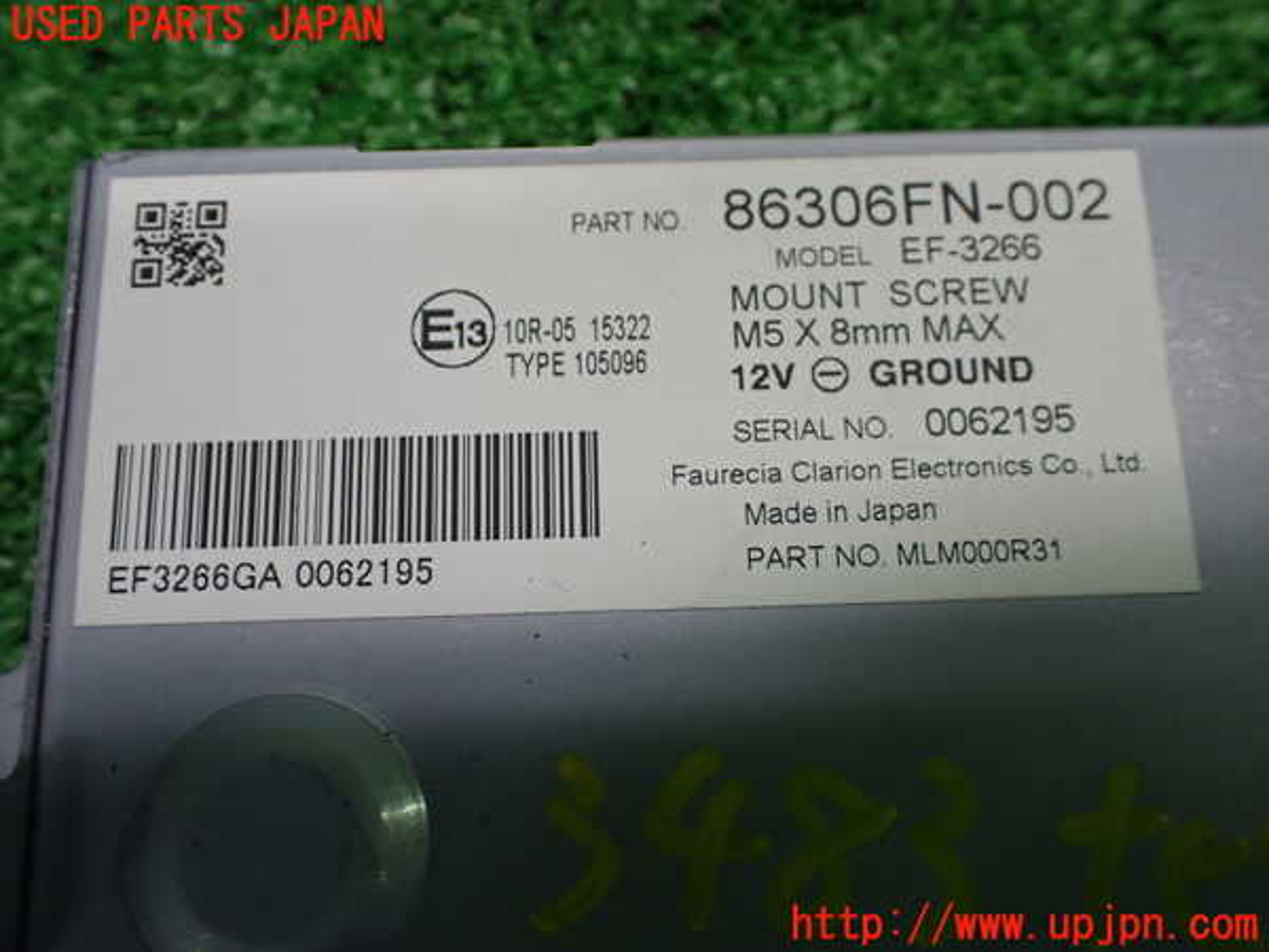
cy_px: 476
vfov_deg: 46.8
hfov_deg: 60.0
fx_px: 1100
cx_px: 634
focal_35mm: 30
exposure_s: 1/125
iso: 320
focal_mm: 5.4
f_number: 2.3
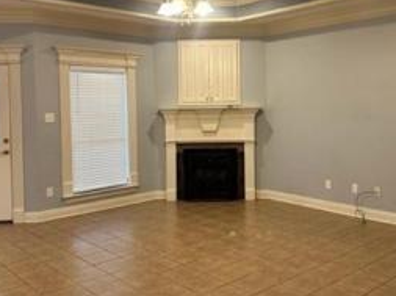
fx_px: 434
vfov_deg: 37.5
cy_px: 121
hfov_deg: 48.9
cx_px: 221
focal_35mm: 38
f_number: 1.78
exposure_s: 1/60
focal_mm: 6.86
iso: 200
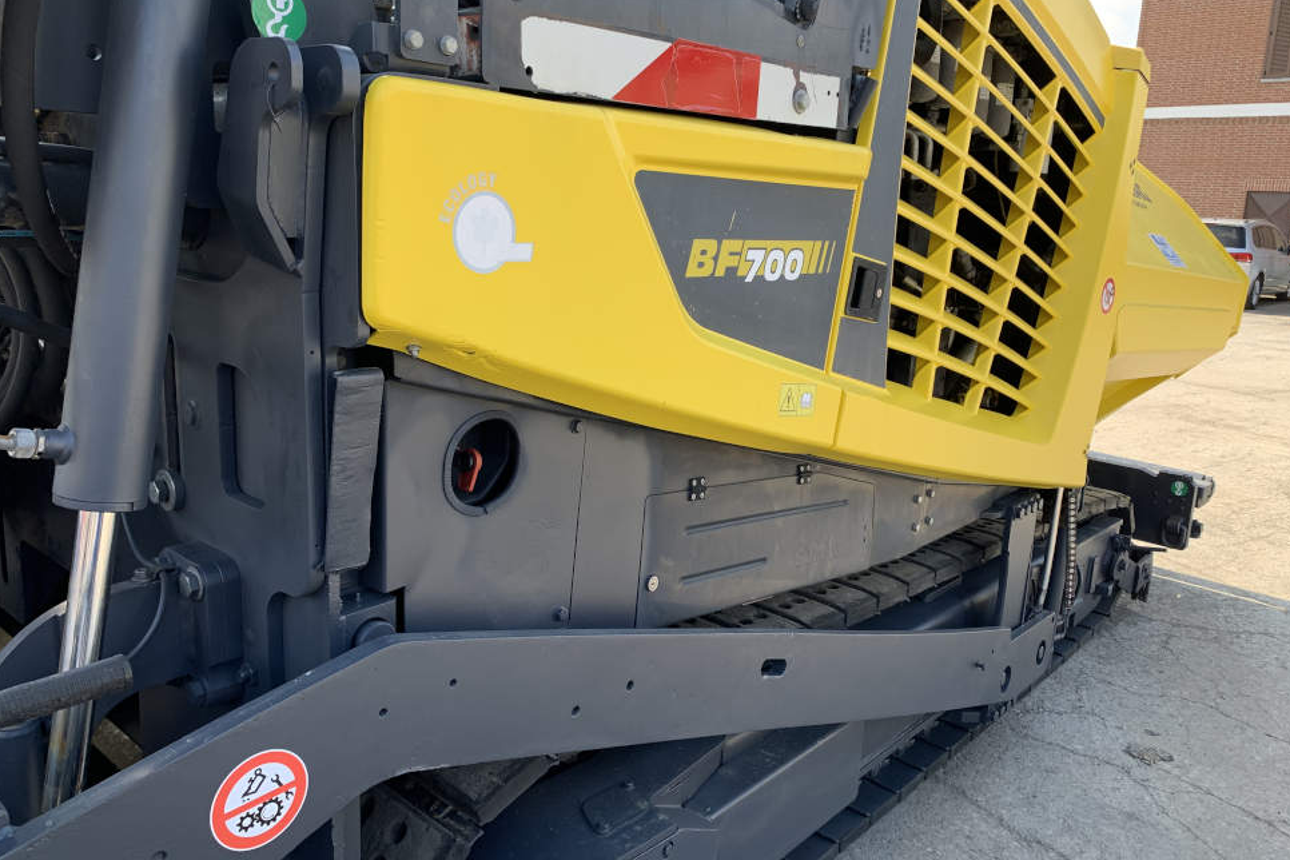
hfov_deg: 65.5
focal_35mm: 28
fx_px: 1003
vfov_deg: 46.4
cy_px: 399
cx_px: 662
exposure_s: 1/336
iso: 25
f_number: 1.8
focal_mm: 4.25
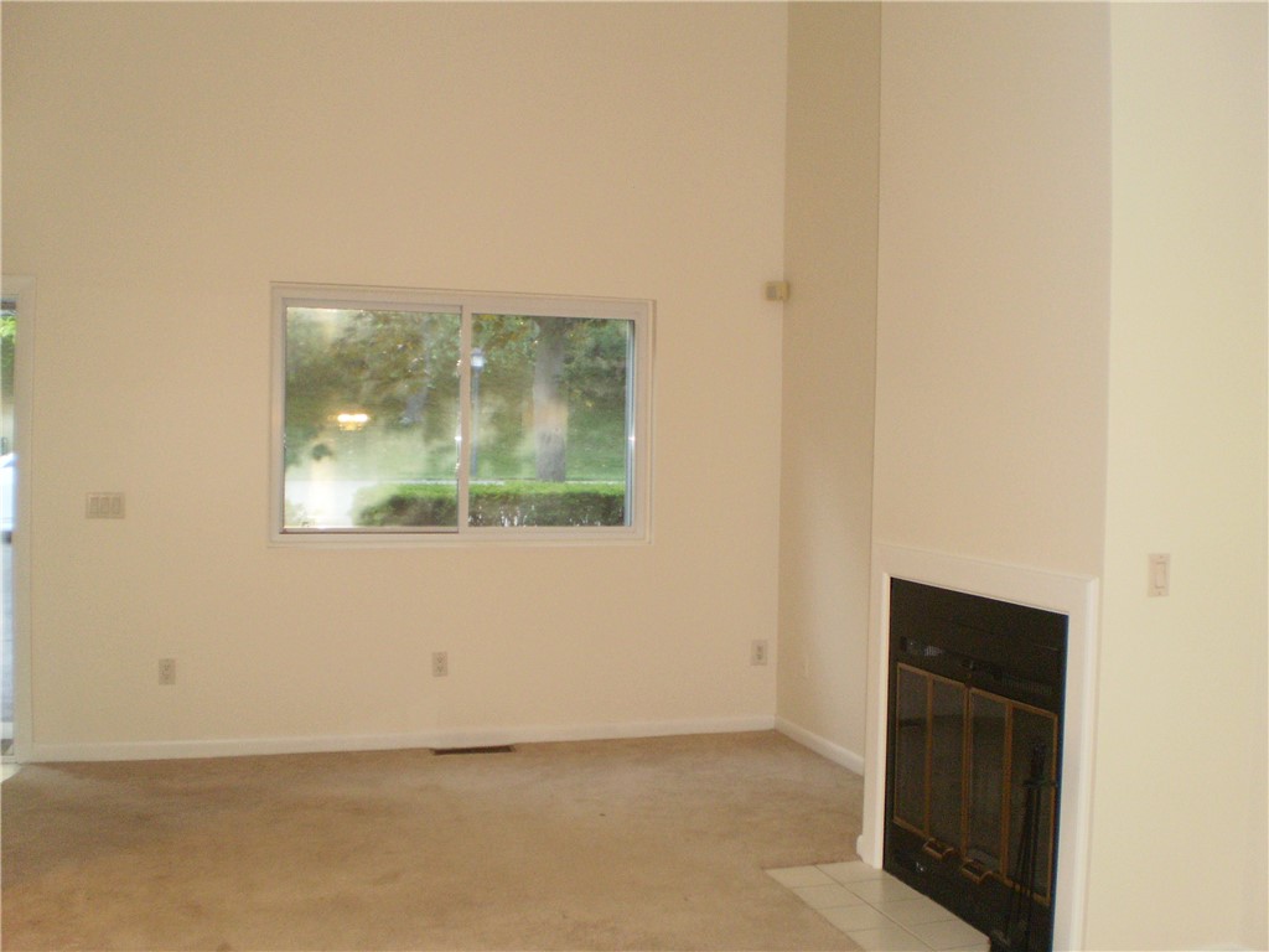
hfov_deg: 51.4
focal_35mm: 36
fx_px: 1320
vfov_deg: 39.7
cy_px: 476
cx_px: 634
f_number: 3.1
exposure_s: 1/30
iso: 250
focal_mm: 6.3
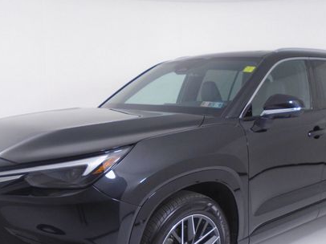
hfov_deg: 45.8
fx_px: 386
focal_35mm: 41
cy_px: 185
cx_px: 176
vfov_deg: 34.3
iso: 100
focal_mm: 4.6
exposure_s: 1/80
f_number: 3.2
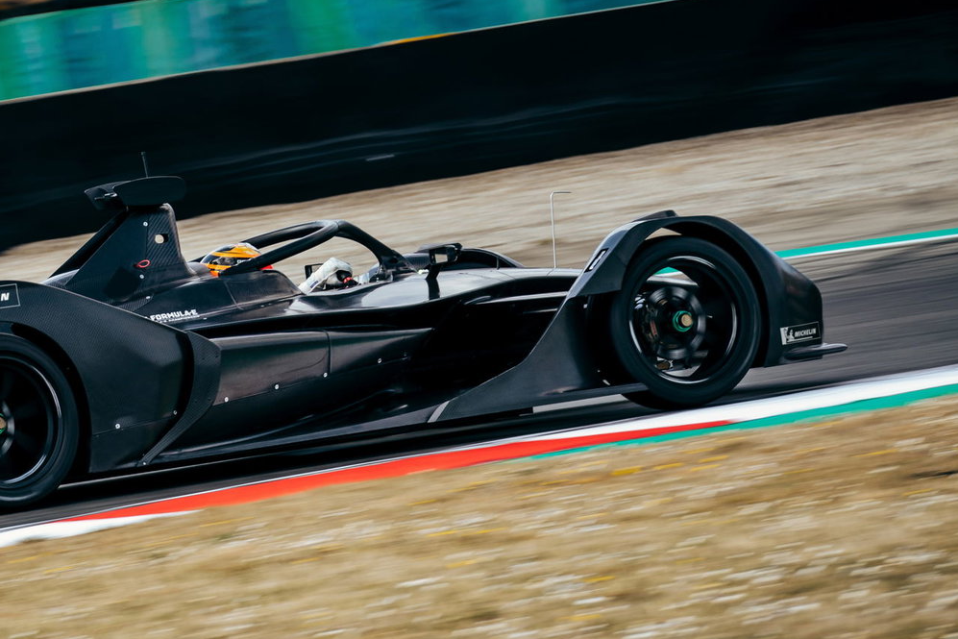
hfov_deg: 4.2
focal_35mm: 494
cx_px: 215
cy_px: 339
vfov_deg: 2.8
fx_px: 13147
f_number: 10
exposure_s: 1/160
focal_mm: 308
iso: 100
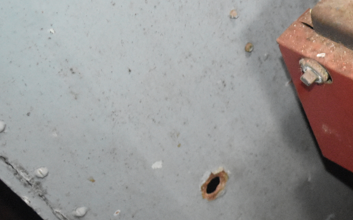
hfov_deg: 23.9
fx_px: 741
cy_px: 150
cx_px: 446
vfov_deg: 16.9
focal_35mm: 77
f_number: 3.5
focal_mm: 18
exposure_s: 1/60
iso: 5000
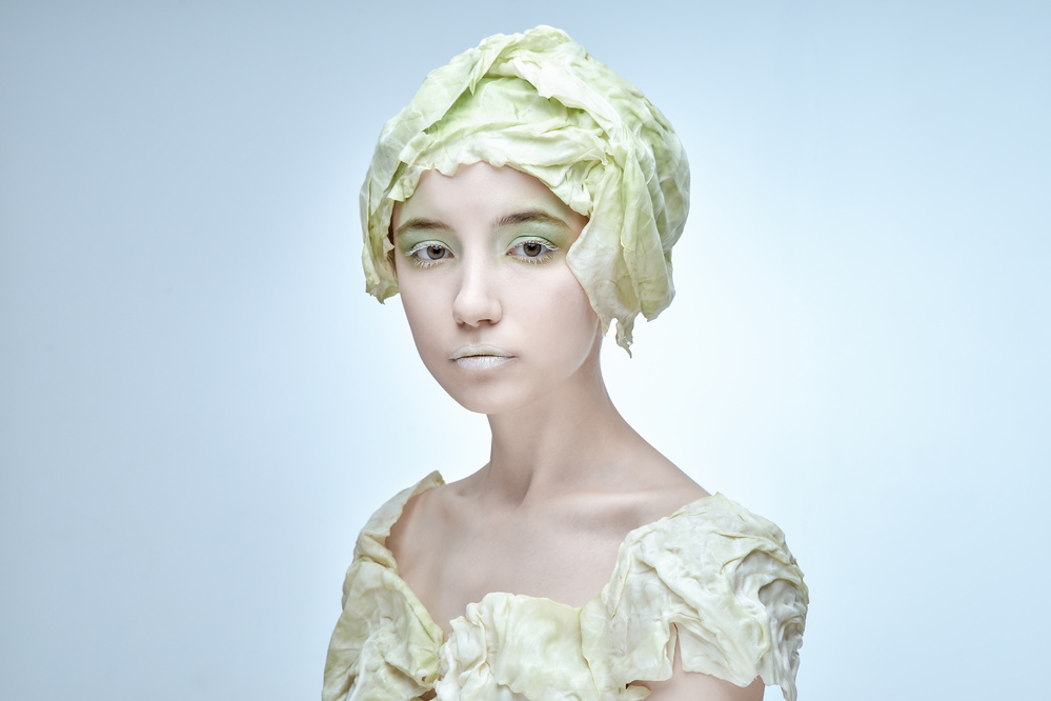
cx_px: 526
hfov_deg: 28.8
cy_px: 350
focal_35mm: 70
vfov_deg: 19.5
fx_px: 2043
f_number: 11
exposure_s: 1/125
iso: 100
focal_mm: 70
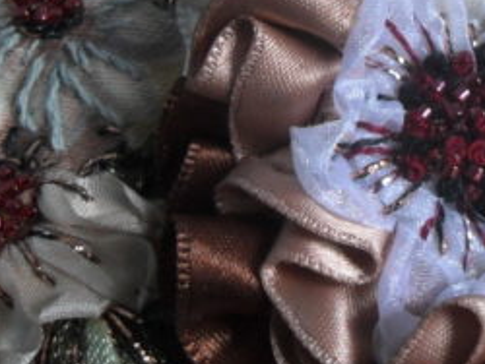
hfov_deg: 21.1
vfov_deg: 16.2
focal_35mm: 91
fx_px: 1276
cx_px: 436
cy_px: 74
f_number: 2.8
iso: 160
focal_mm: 6.2
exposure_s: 1/30
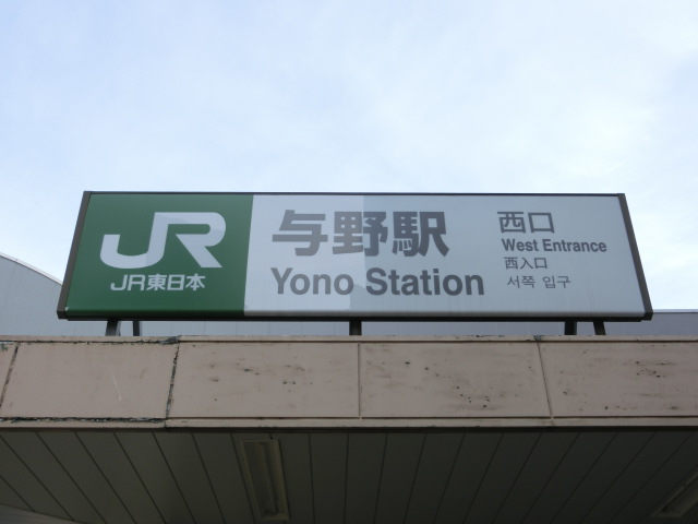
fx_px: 686
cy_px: 262
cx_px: 349
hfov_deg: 54.0
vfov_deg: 41.8
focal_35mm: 34
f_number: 3.9
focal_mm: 6
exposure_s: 1/320
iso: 80
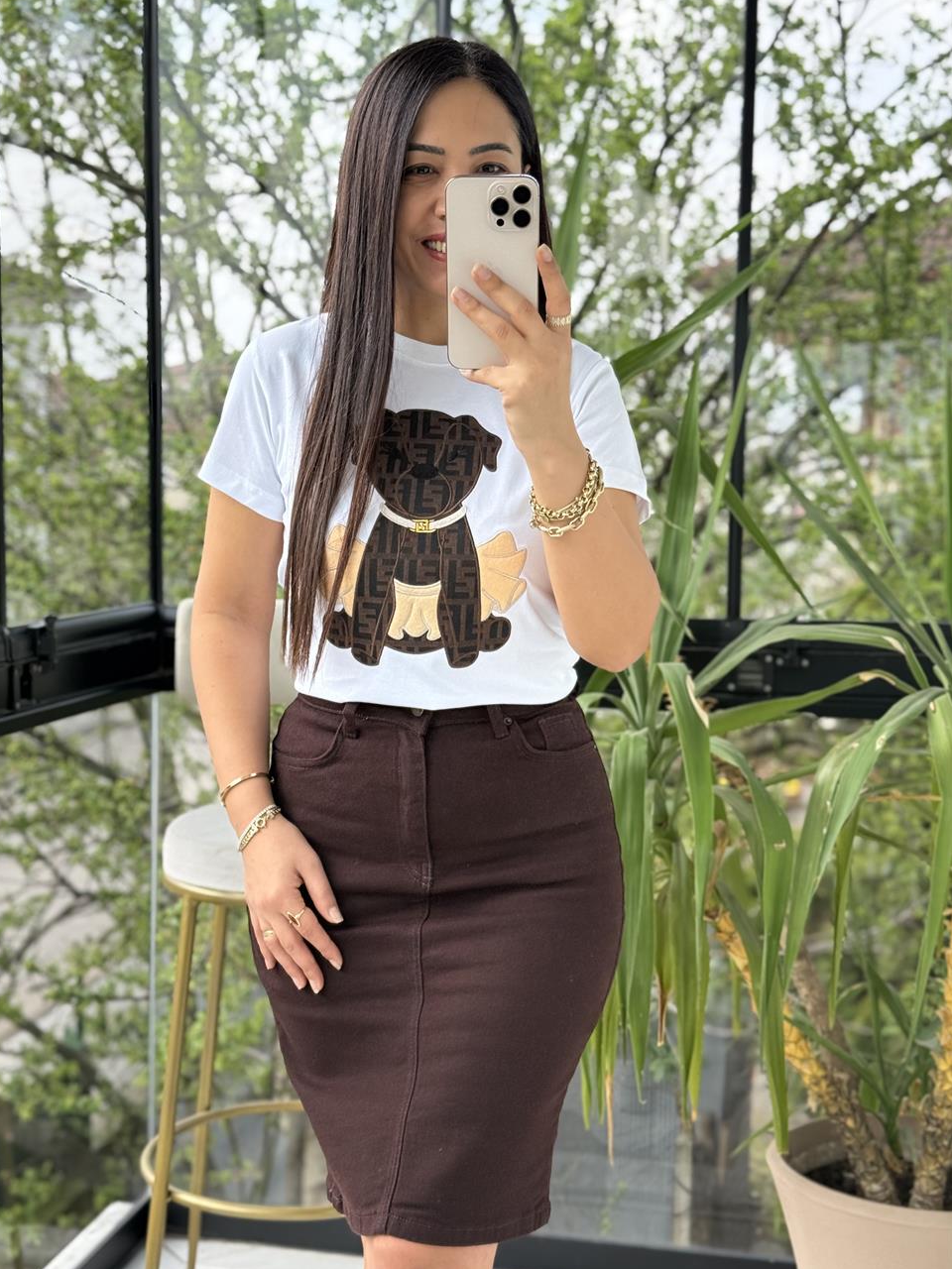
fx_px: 1833
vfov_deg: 38.2
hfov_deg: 29.1
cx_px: 459
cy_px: 625
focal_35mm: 50
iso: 100
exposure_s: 1/469
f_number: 1.78
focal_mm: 6.76
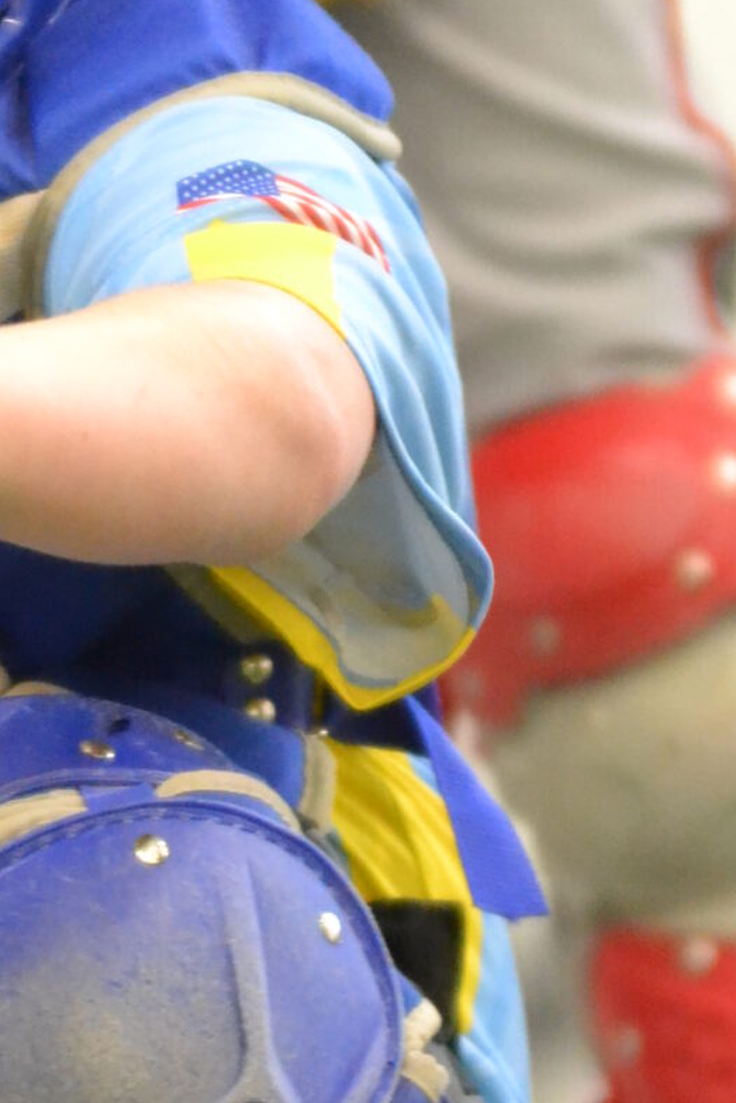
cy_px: 587
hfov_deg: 1.4
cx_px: -185
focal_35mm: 980
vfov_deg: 2.1
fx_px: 30038
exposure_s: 1/320
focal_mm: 200
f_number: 2.8
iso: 3200
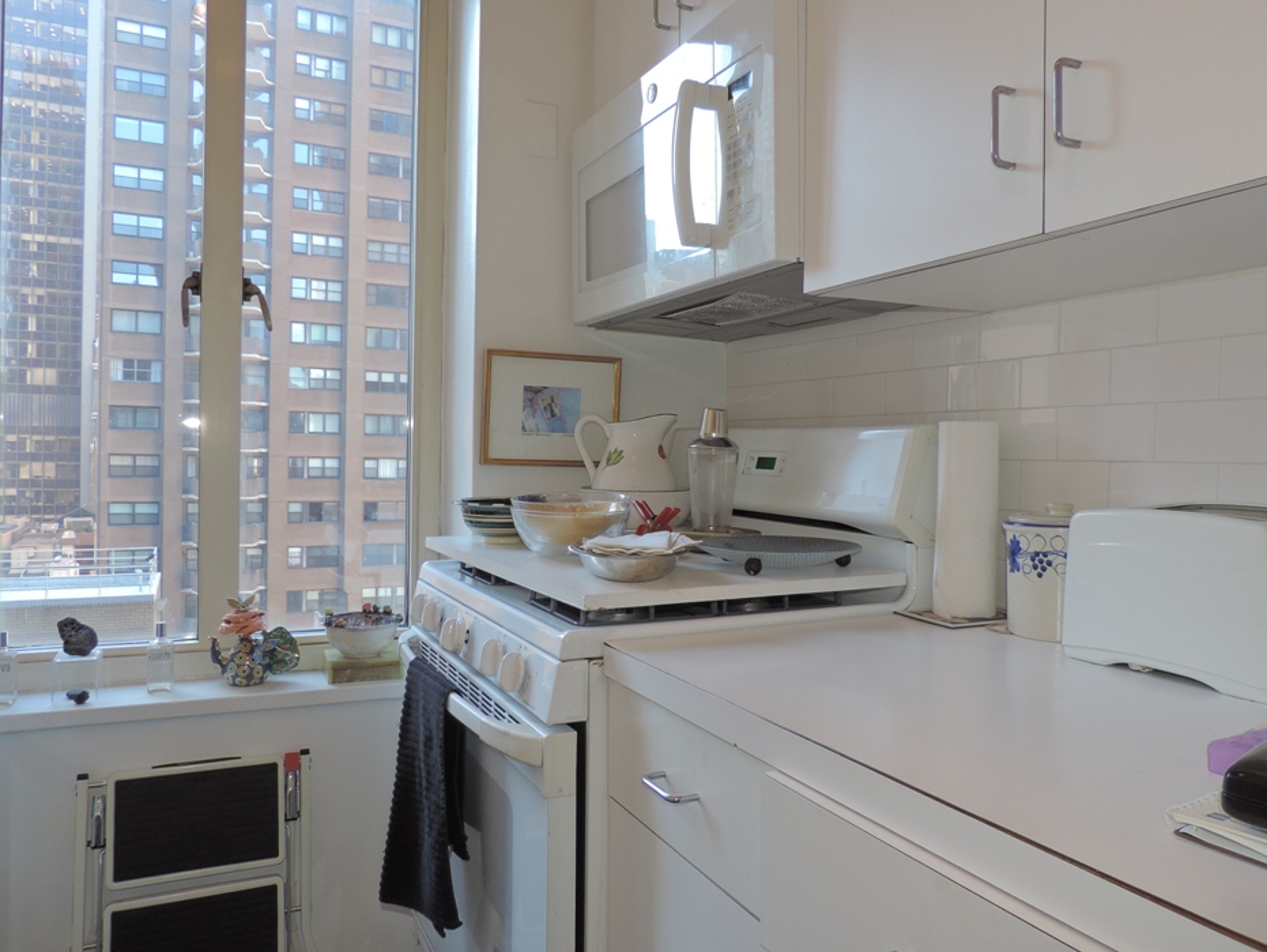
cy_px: 462
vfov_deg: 54.9
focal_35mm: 25
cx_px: 640
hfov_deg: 69.4
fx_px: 915
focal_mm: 4.3
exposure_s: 1/40
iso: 80
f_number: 3
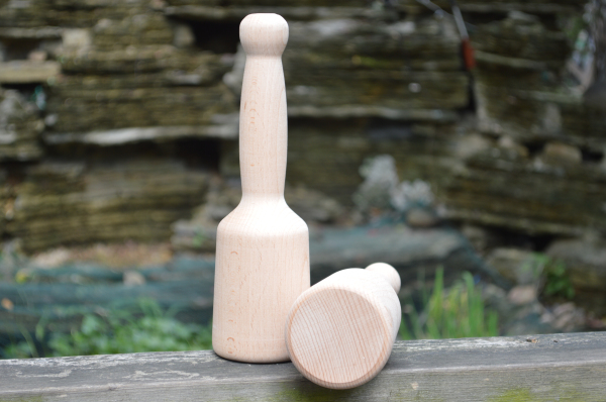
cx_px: 303
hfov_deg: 24.7
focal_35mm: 82
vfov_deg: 16.5
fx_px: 1387
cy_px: 201
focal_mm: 55
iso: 100
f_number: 5.6
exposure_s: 1/30
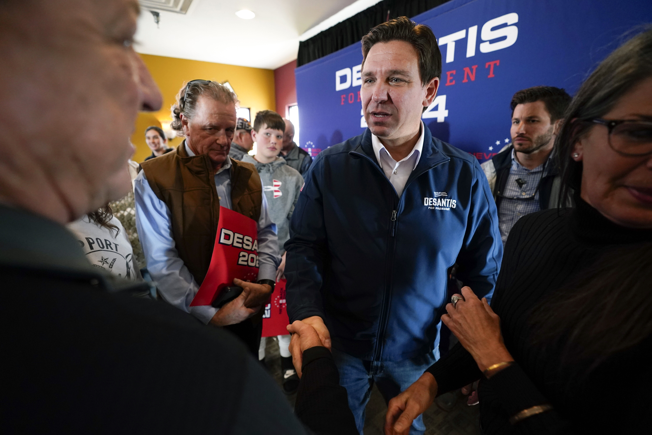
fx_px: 290
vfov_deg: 73.7
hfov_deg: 96.7
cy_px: 218
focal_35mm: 16
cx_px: 326
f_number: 2.8
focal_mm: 16
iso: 3200
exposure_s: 1/320
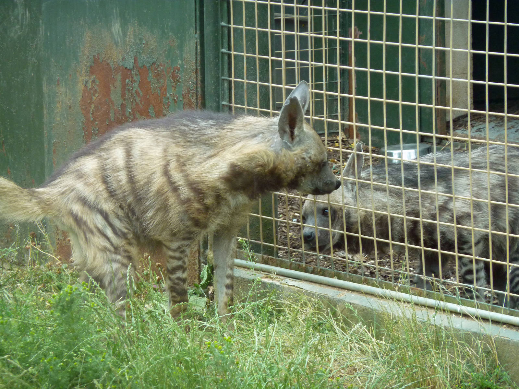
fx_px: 3373
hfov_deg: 8.8
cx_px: 260
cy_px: 194
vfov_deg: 6.6
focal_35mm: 225
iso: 200
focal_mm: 37
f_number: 4.6
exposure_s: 1/80
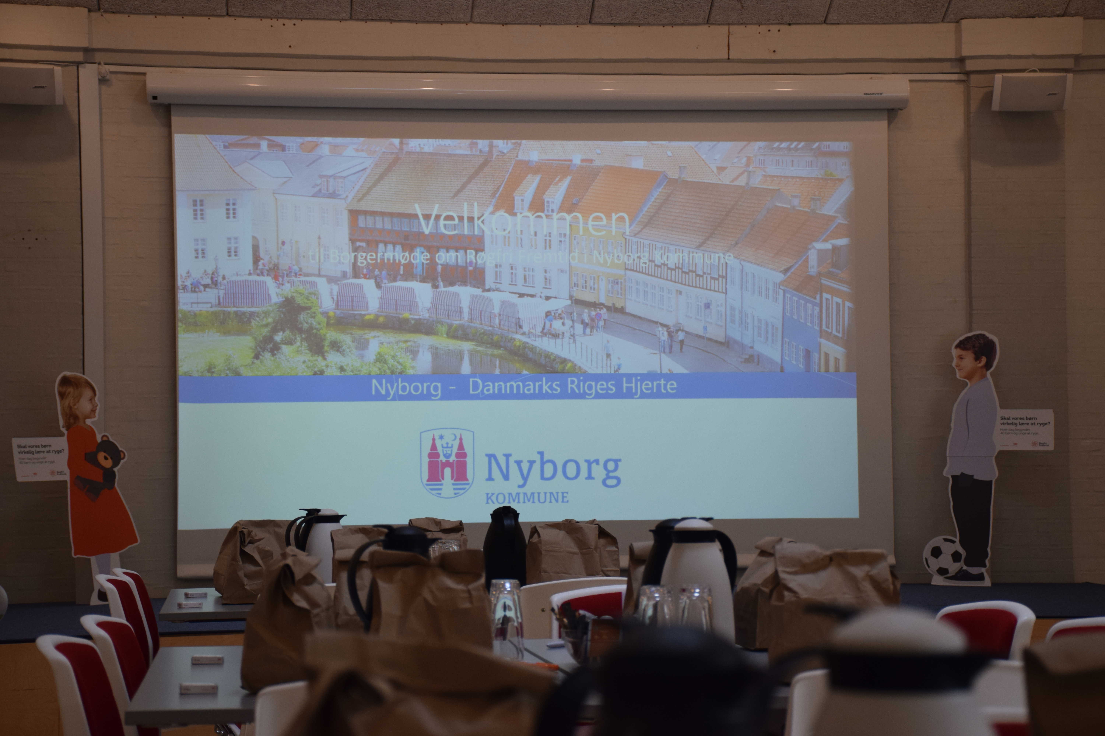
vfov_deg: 17.5
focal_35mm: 78
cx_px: 552
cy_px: 368
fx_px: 2394
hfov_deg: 26.0
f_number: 6.3
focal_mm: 52
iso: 800
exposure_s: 1/160
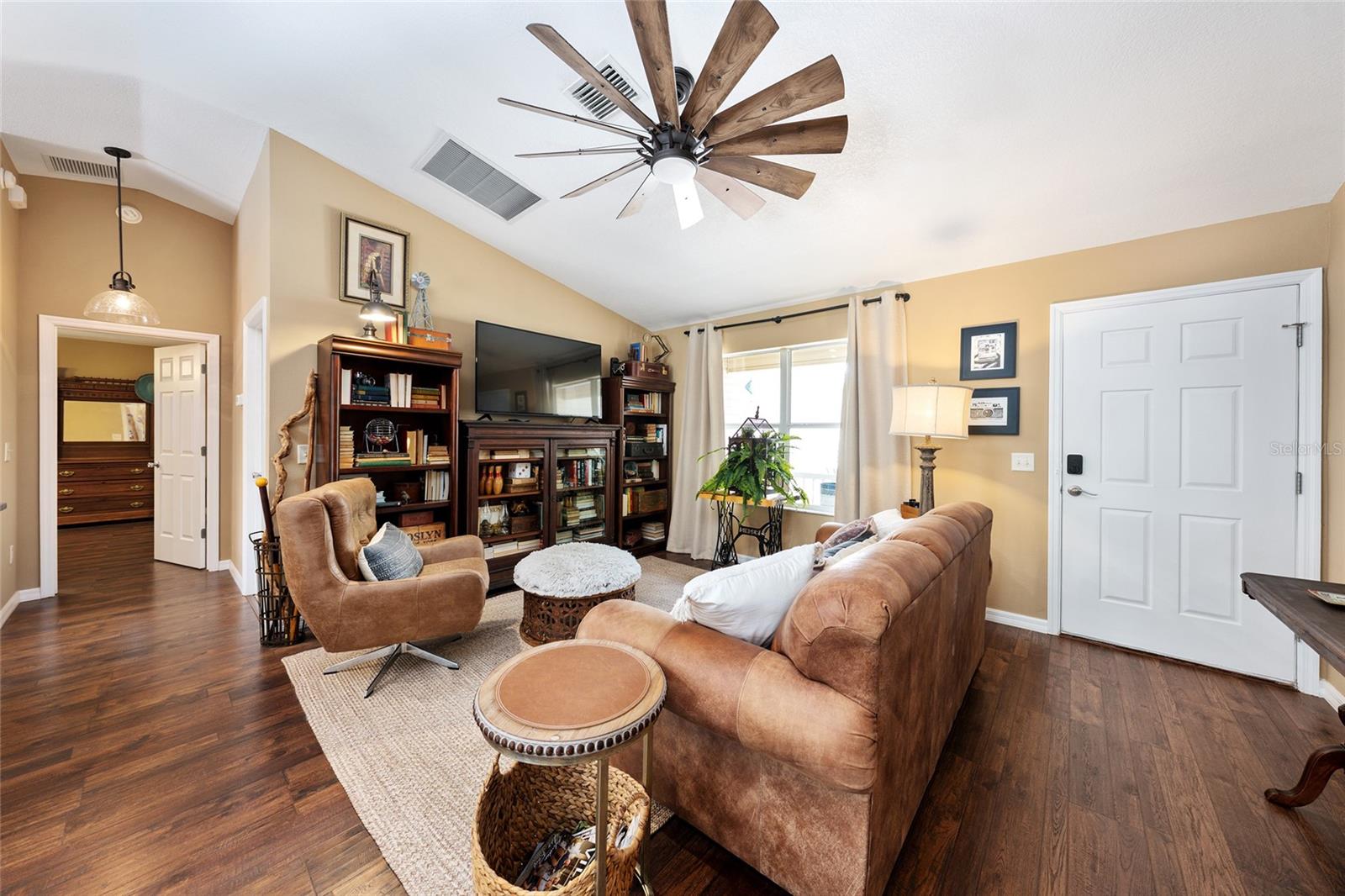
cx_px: 672
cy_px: 448
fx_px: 448
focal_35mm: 12
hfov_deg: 112.6
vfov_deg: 90.0
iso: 200
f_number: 7.1
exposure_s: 1/2
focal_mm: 12
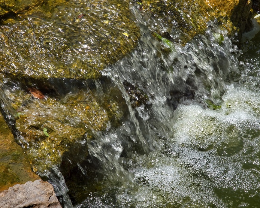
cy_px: 84
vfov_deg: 11.3
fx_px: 1047
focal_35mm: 136
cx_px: 153
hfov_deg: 14.2
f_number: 18
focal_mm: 98
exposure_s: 1/200
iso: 500
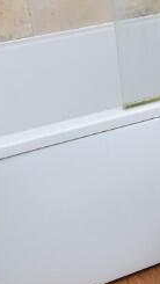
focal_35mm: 79
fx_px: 595
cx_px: 246
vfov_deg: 26.8
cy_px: 109
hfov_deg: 14.2
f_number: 5.6
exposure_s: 1/125
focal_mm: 12
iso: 400
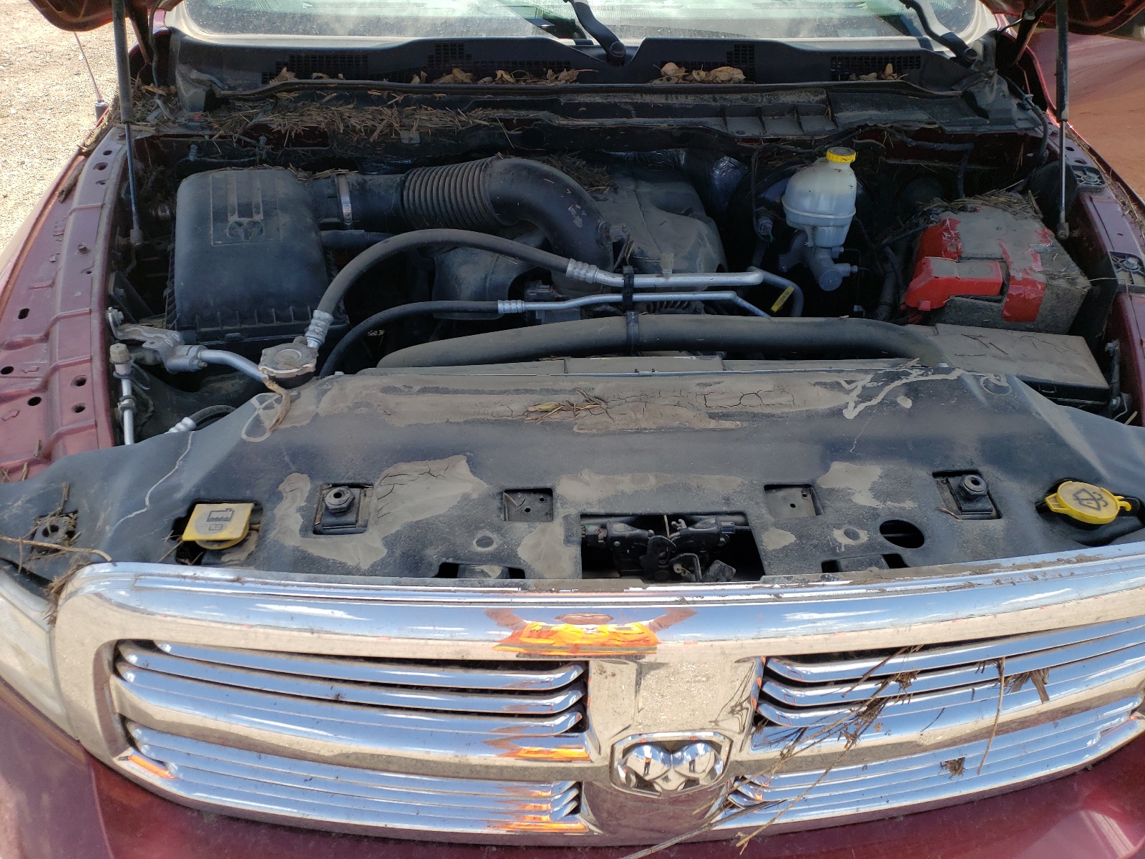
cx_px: 572
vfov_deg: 53.1
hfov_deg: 67.3
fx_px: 860
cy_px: 430
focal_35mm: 26
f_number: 1.5
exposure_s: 1/1429
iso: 50
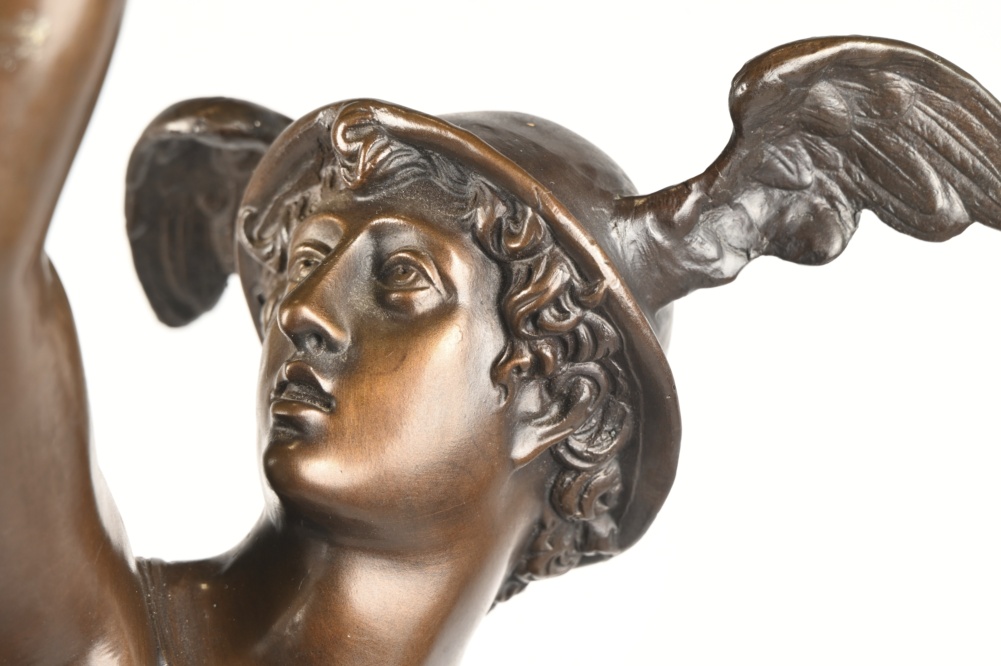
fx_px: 6446
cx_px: 523
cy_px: 355
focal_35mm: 232
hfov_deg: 8.9
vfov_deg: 5.9
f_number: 11
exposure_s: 1/200
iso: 200
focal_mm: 200
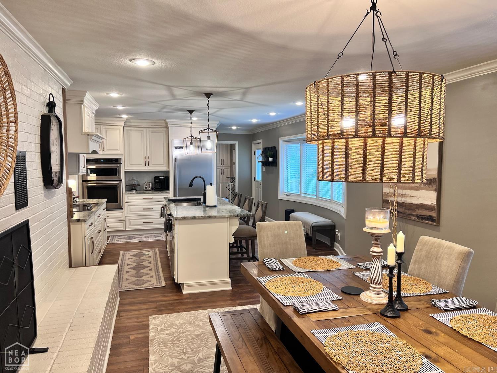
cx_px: 248
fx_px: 373
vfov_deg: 53.1
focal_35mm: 26
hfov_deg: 67.3
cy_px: 186
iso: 80
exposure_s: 1/60
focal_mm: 5.7
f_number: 1.5
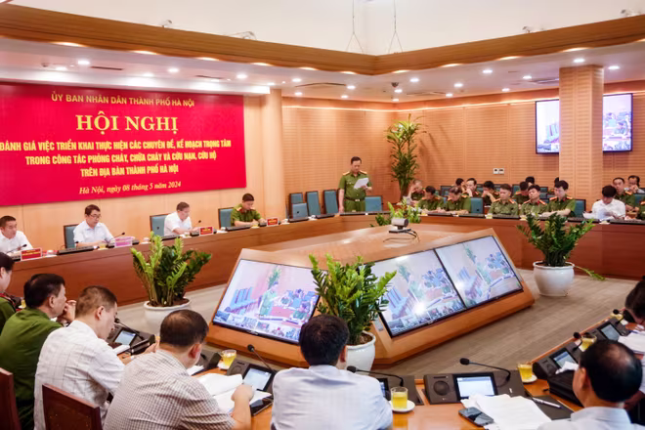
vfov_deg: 36.9
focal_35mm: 36
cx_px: 322
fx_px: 645
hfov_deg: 53.1
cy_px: 215
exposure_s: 1/80
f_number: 4.5
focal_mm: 24
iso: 2500
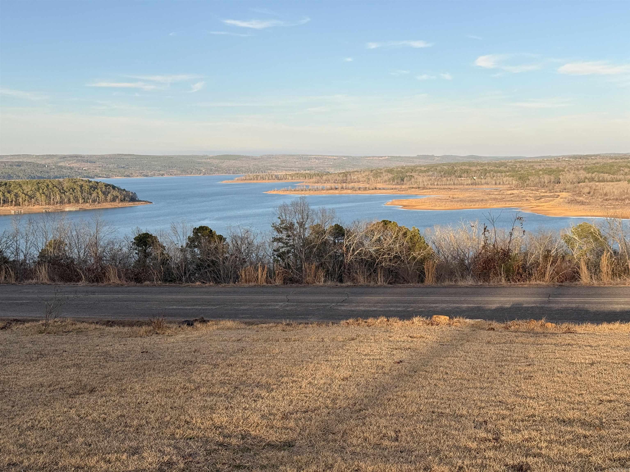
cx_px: 315
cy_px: 236
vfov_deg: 30.3
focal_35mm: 48
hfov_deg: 39.7
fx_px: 874
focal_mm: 6.76
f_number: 1.78
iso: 64
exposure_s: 1/2415
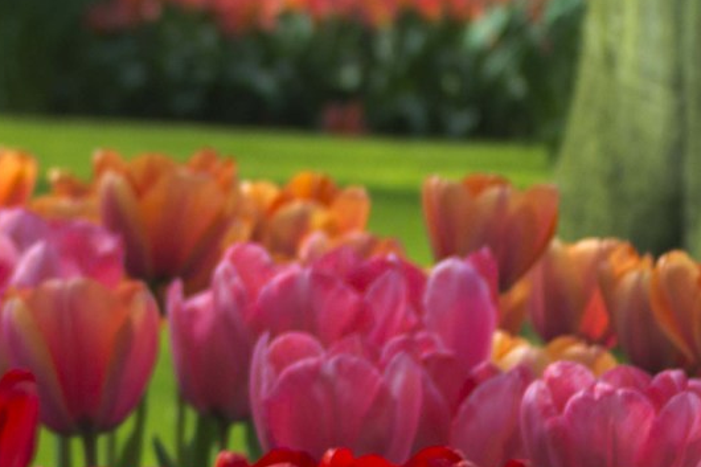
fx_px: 7266
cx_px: -800
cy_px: 752
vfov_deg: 3.7
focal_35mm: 373
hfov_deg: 5.4
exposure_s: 1/160
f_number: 4.5
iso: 100
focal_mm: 55
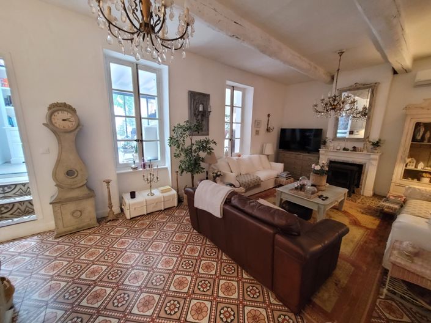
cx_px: 216
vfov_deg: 89.9
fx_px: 162
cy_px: 162
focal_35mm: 13
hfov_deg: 106.2
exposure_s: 1/33
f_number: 2.2
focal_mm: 1.74
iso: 640
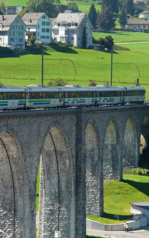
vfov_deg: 8.8
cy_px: 103
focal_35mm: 238
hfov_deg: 5.5
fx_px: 1545
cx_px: 12
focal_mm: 22.1
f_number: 5
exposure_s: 1/200
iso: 100
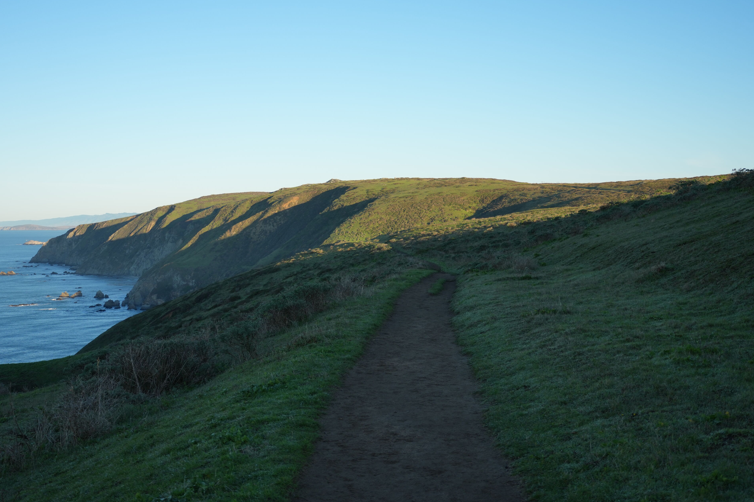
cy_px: 225
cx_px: 390
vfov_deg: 27.5
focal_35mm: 49
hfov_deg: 40.3
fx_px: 1026
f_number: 4.5
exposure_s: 1/1000
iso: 320
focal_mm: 43
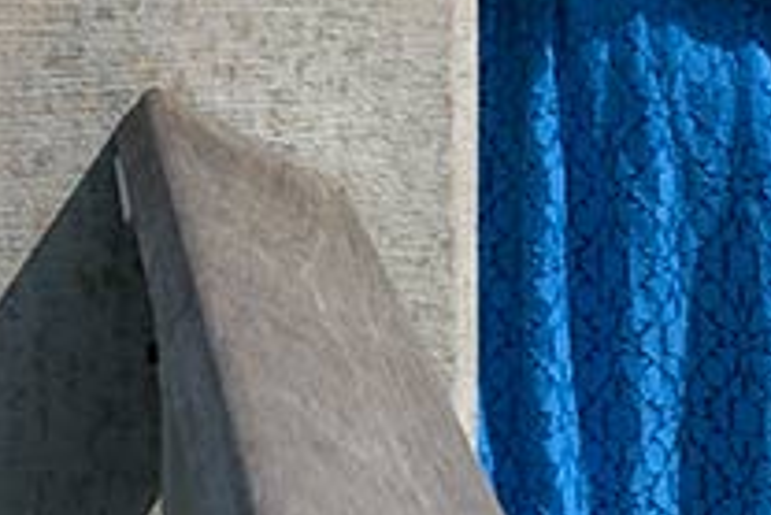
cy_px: -322
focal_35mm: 126
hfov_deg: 16.2
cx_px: 582
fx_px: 2700
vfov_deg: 10.4
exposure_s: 1/2500
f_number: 5.6
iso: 200
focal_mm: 35
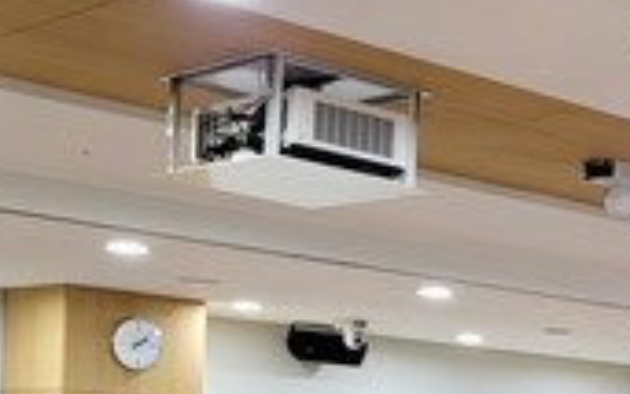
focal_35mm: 93
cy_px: 482
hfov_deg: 21.3
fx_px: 1597
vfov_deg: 13.6
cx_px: 667
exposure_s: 1/120
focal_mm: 7
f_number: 1.8
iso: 320
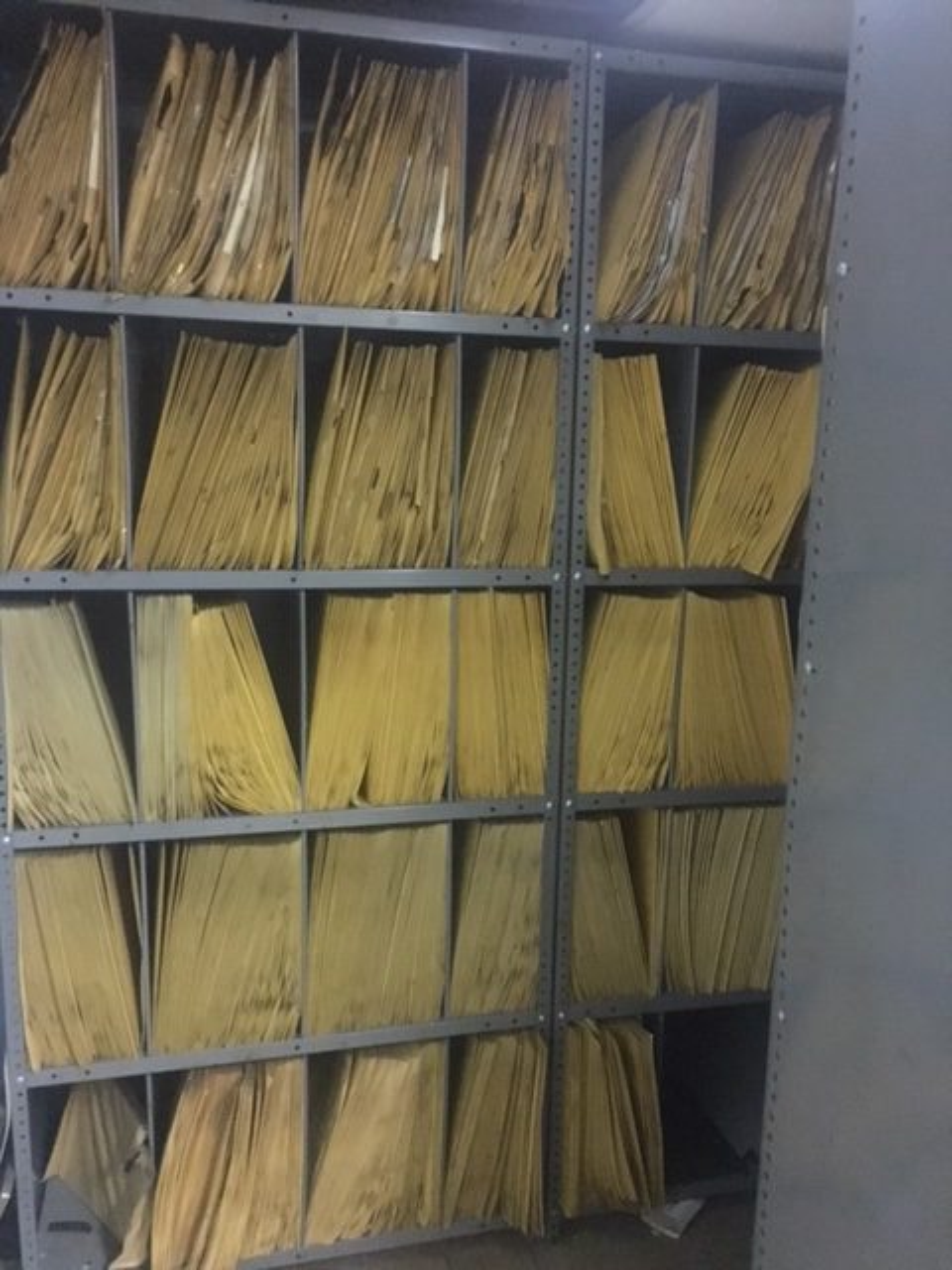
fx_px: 1063
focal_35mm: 29
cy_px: 635
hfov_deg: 48.2
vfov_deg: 61.7
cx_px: 476
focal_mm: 4.15
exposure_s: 1/15
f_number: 2.2
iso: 1000
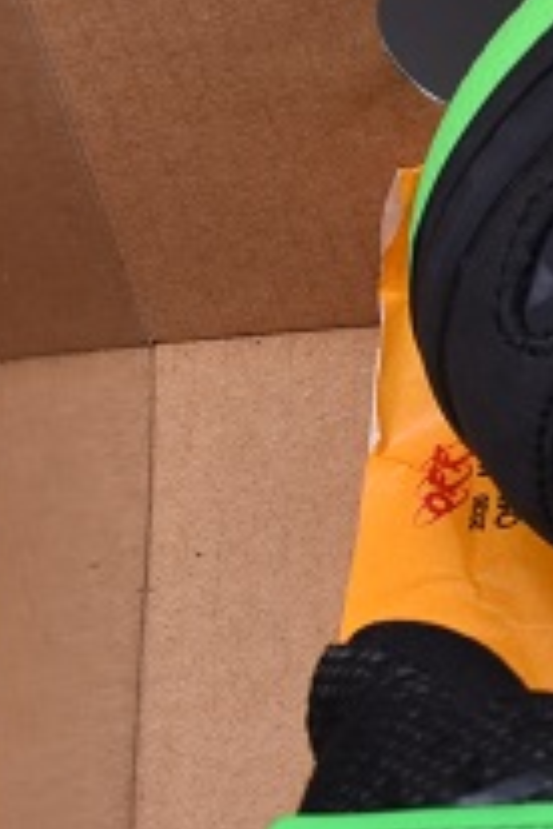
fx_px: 4285
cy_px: 527
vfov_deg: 11.0
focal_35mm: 186
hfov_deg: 6.9
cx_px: 1451
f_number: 11
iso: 100
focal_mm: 32
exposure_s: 1/160
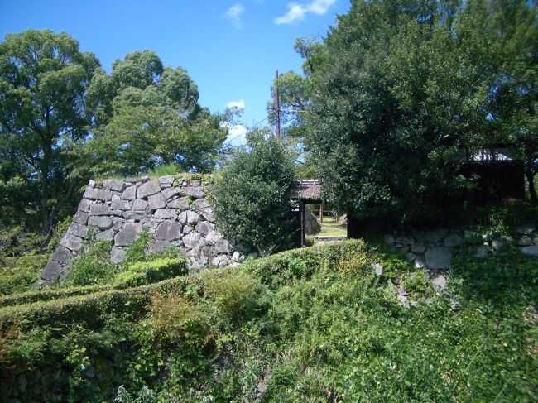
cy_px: 202
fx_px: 544
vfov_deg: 40.7
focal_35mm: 35
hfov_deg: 52.6
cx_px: 269
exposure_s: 1/640
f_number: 2.6
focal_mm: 5.8
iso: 50
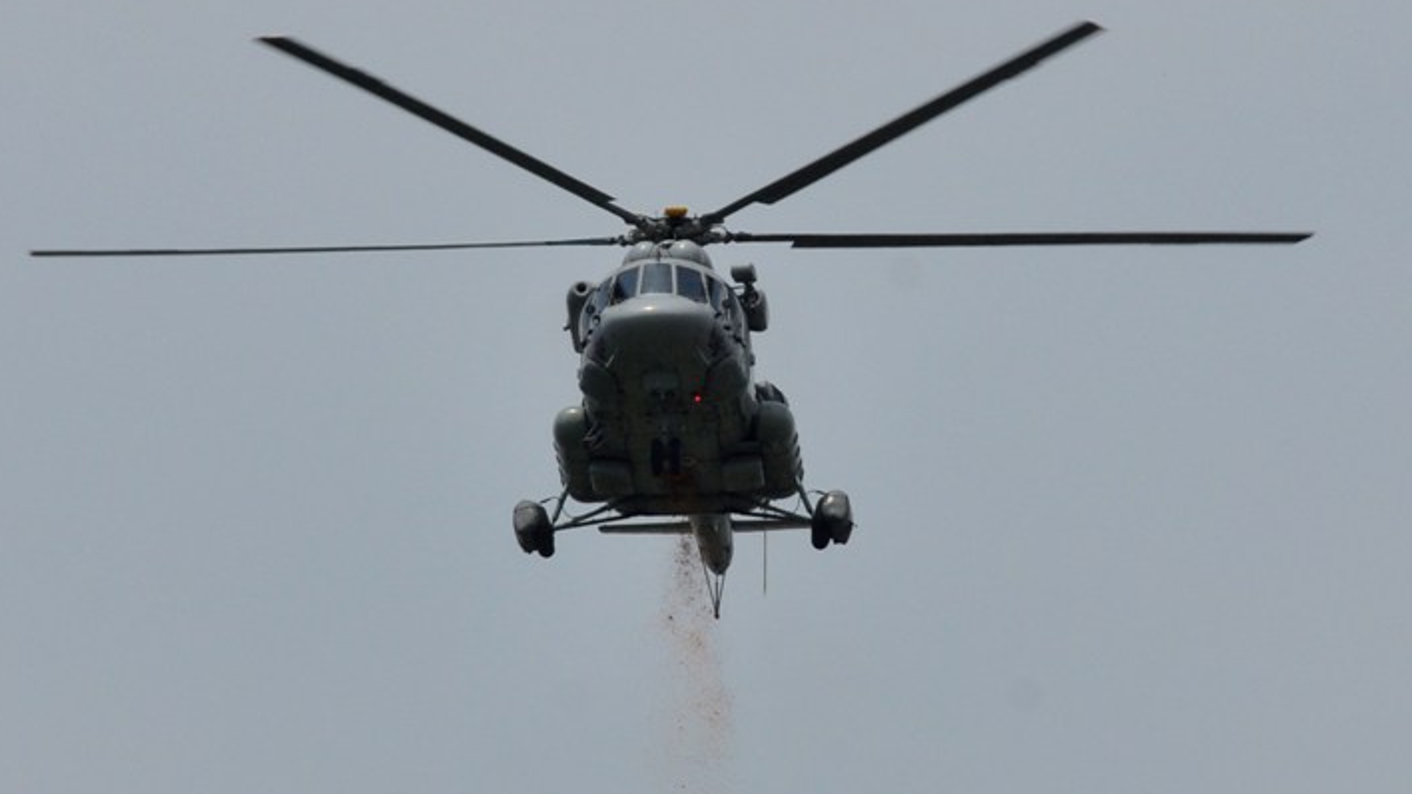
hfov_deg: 12.3
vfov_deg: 7.0
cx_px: 702
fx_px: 6534
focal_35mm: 175
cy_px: 363
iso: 320
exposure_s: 1/800
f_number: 16
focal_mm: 105
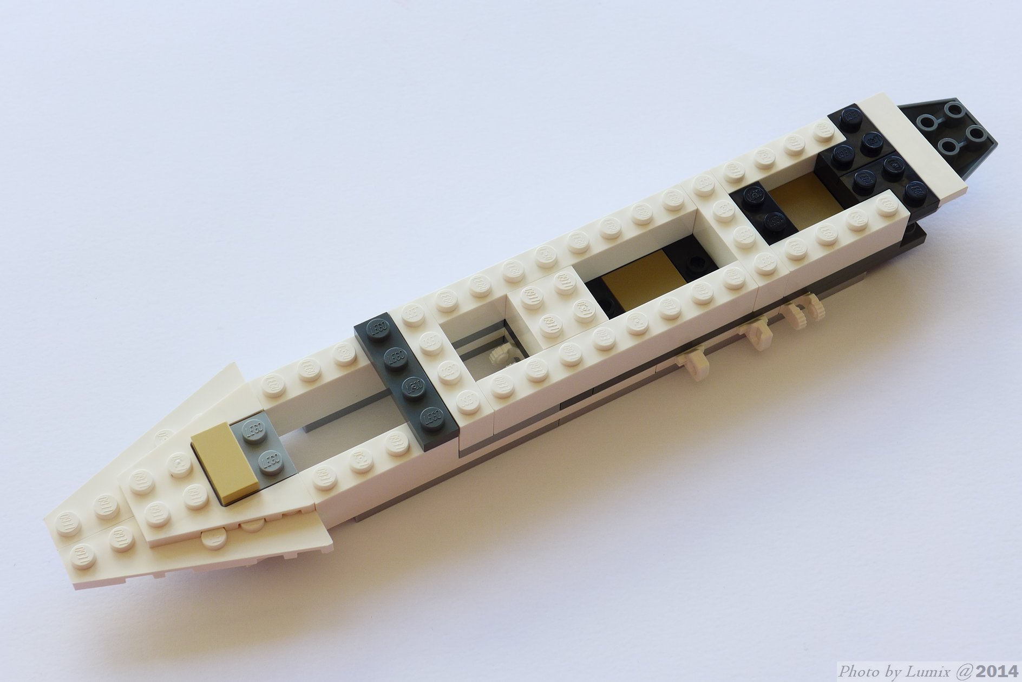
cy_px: 341
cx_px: 511
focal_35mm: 60
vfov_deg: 22.6
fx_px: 1704
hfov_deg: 33.4
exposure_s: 1/50
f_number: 4.5
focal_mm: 11.8
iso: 80
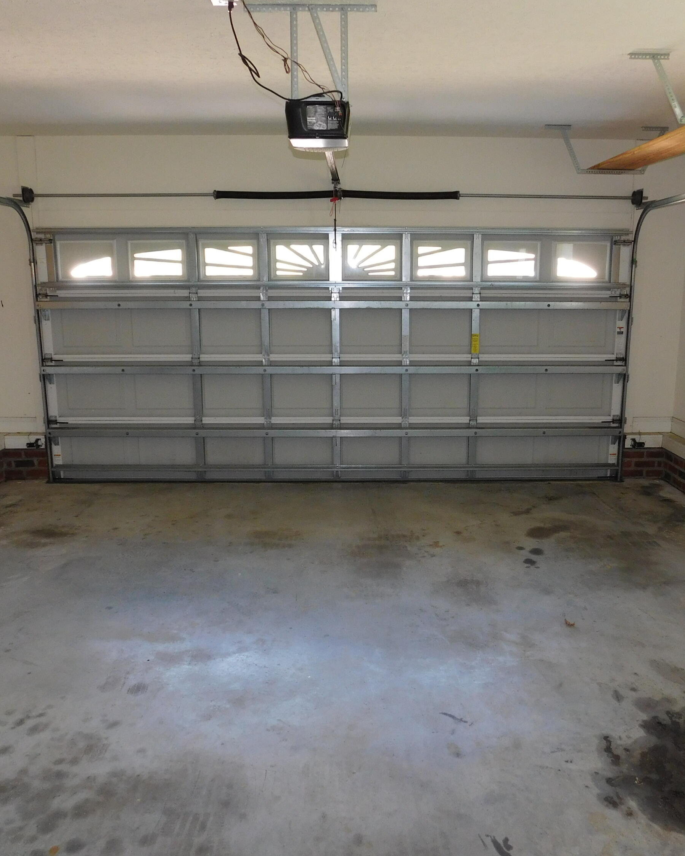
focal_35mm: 30
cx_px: 364
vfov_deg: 58.8
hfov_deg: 48.5
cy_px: 428
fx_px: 760
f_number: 3
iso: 200
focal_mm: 4
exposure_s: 1/30
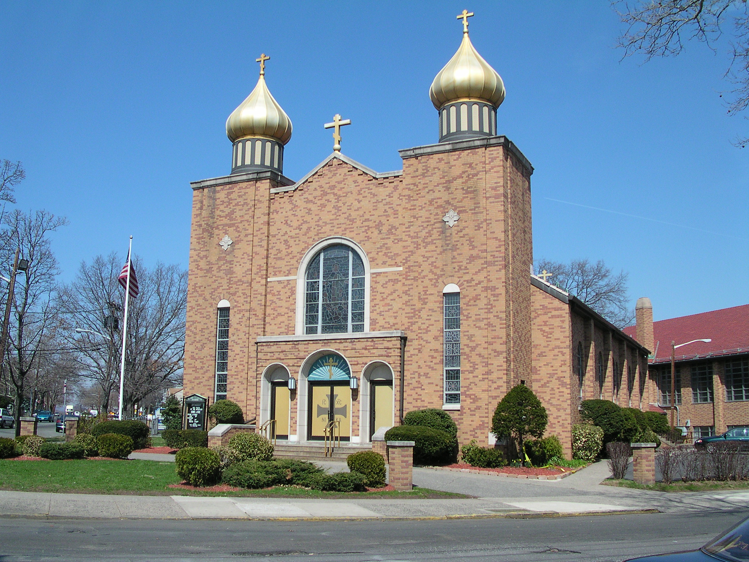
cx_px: 374
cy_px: 281
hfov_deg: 50.1
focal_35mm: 37
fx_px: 801
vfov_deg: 38.7
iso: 100
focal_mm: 5.6
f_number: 4.5
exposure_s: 1/450
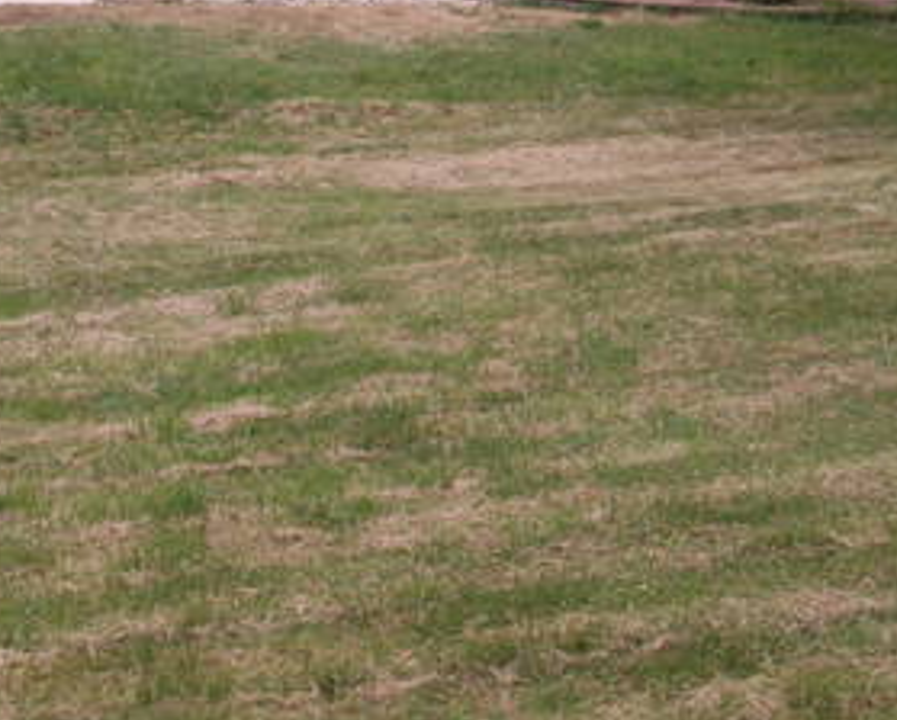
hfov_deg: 12.8
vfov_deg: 10.2
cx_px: 138
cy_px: -148
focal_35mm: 149
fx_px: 3961
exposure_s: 1/400
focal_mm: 9.7
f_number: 4
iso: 80
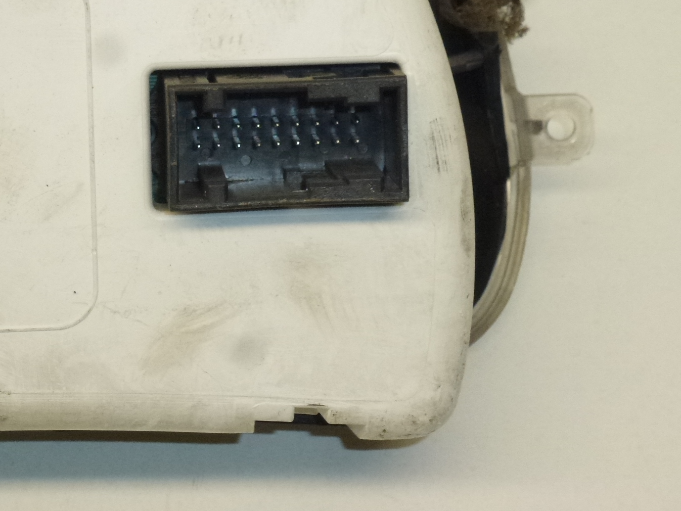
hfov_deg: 11.0
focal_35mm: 180
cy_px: 136
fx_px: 3541
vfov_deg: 8.2
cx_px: 267
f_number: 5.1
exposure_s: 1/200
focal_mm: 21.7
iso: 400
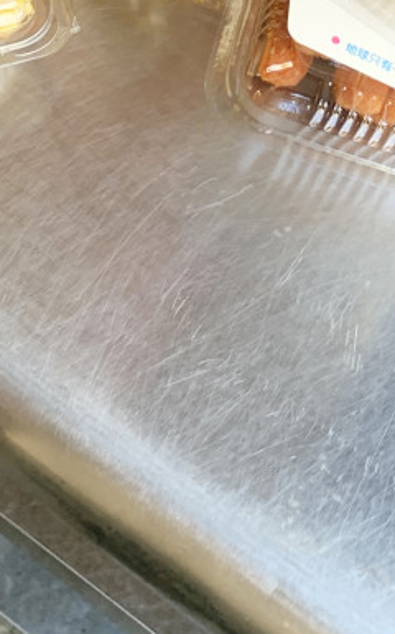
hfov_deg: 14.9
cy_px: -194
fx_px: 1484
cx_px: 18
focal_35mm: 86
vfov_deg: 21.7
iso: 64
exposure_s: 1/121
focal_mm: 4.25
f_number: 1.8
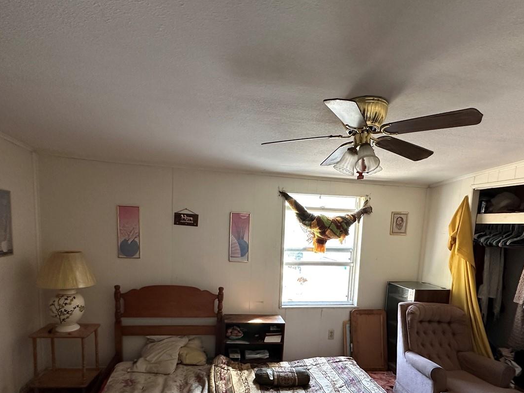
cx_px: 264
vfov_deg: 61.9
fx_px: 318
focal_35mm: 21
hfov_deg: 79.0
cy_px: 262
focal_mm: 2.22
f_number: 2.2
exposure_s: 1/93
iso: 320
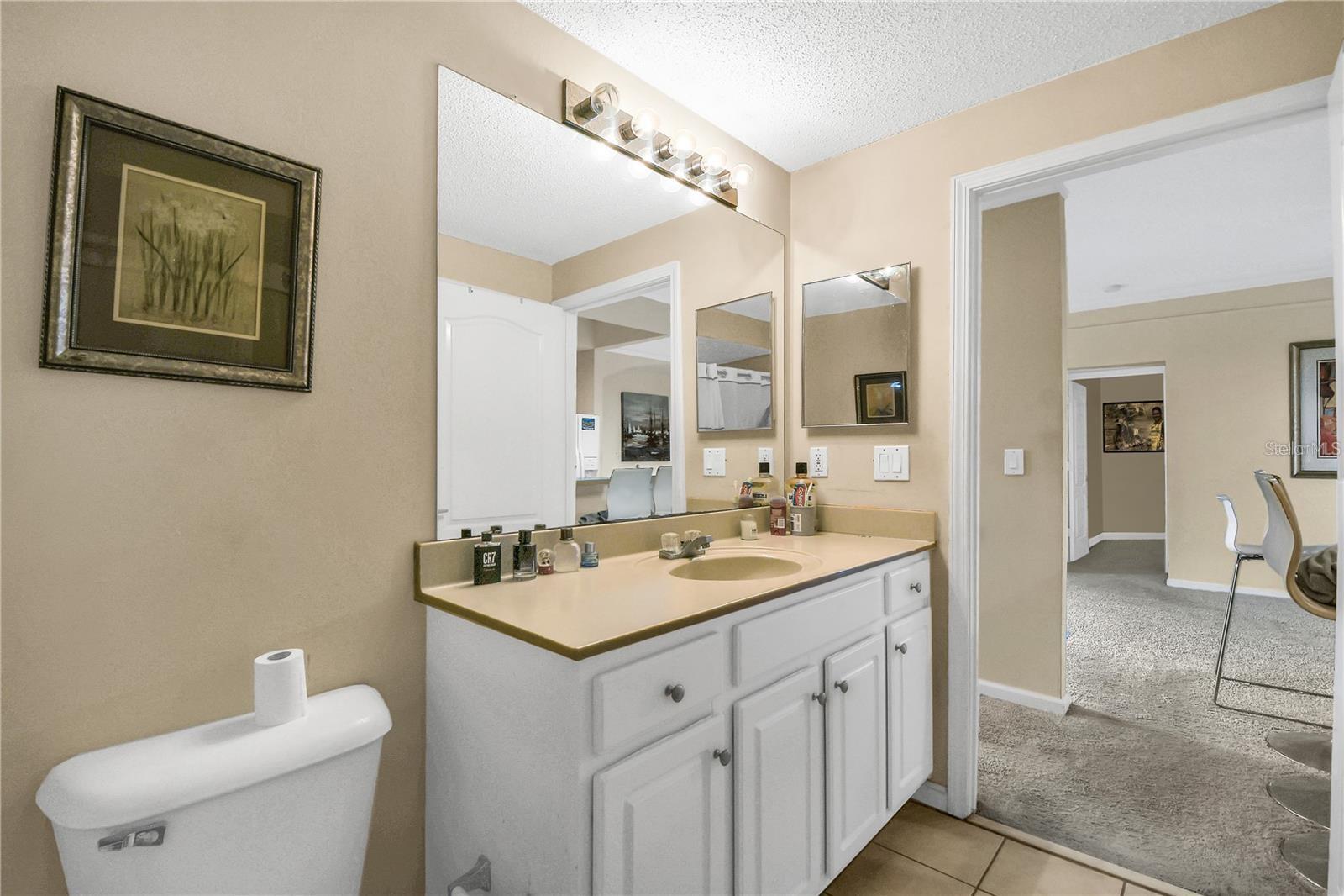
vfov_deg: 77.3
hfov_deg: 100.4
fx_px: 560
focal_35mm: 15
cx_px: 672
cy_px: 448
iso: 100
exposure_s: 1/6
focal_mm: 10
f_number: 7.1
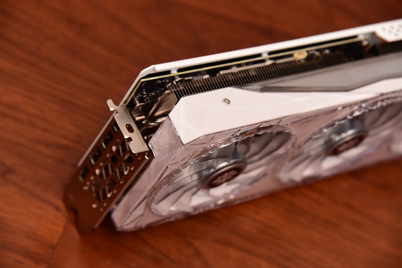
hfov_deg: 17.1
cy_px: 134
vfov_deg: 11.4
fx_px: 1340
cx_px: 201
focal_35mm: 120
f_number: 5.6
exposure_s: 1/60
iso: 1600
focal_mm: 120
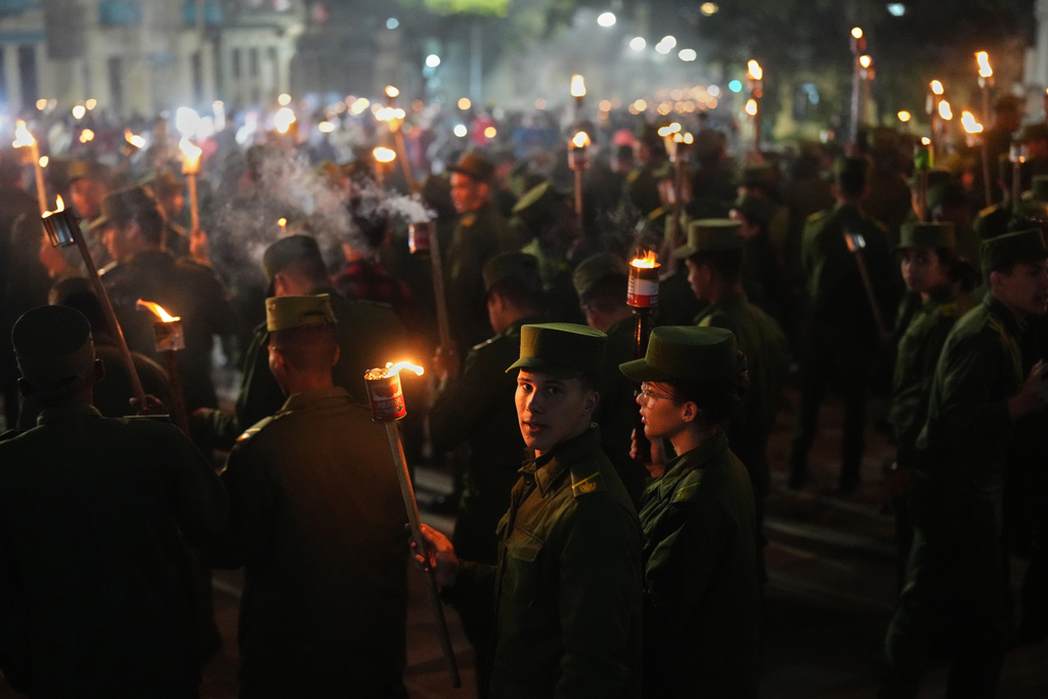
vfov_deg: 27.0
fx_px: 1456
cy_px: 350
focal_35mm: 50
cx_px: 524
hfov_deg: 39.6
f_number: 2
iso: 6400
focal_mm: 50
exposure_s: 1/100
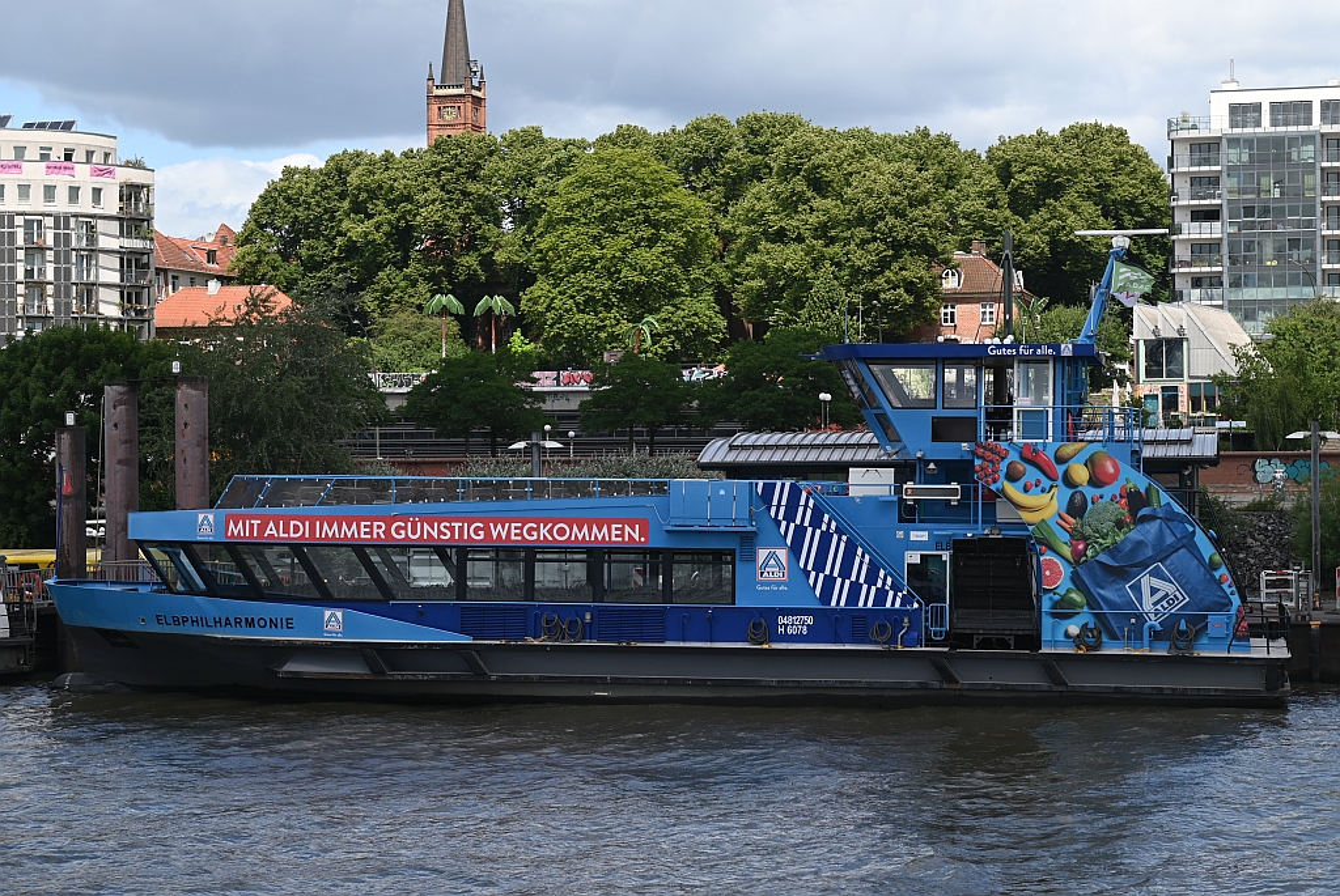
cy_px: 448
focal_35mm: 70
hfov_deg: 28.8
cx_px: 670
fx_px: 2608
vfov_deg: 19.5
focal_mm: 70
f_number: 5
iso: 100
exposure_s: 1/400
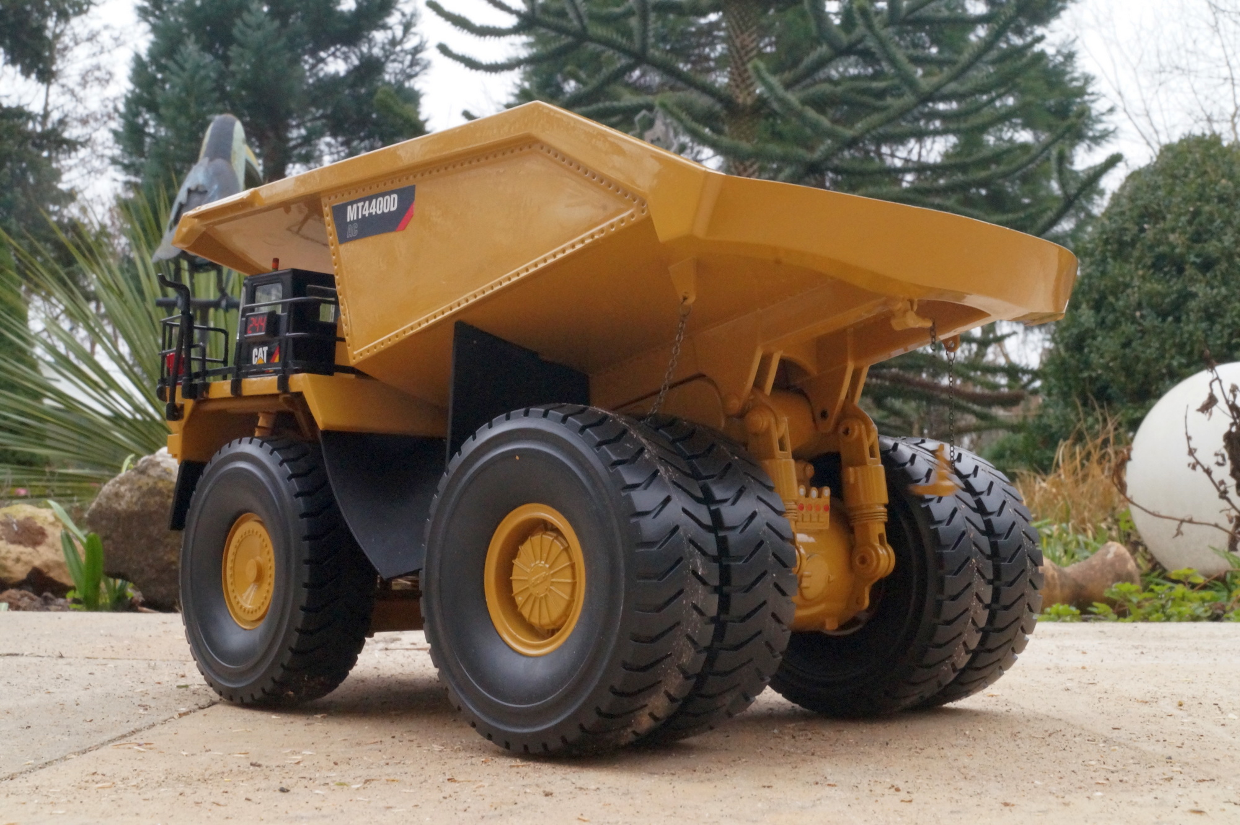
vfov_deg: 31.9
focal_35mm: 42
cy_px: 412
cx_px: 620
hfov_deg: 46.4
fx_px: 1446
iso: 2000
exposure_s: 1/60
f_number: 22
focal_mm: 28
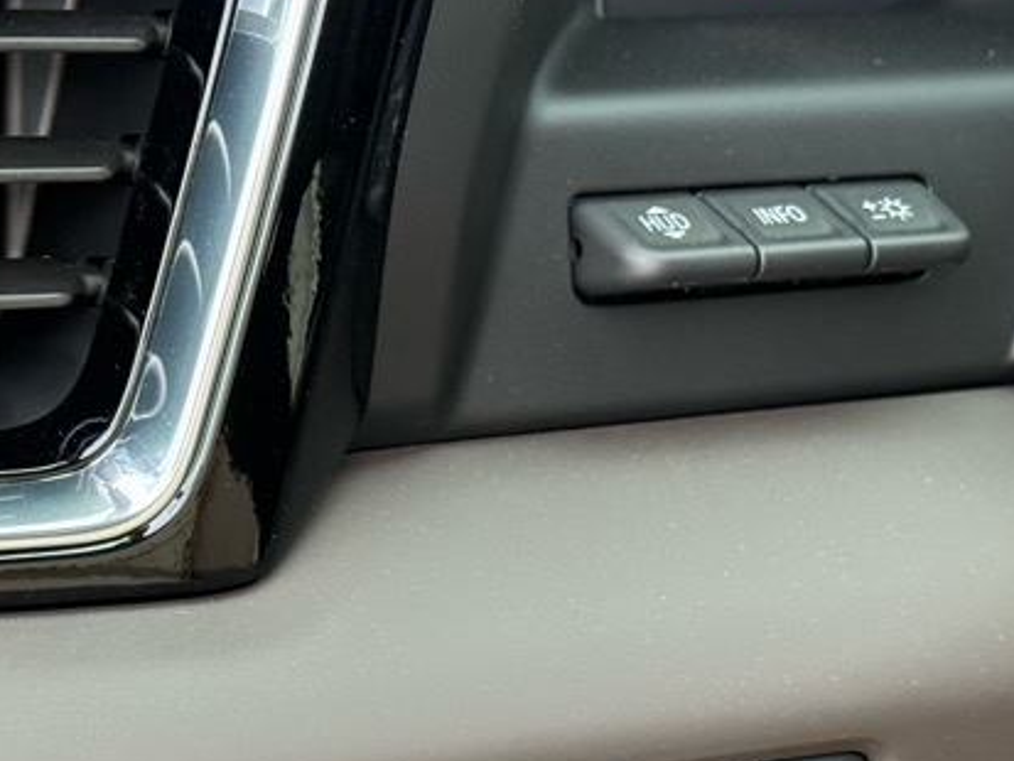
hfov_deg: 16.5
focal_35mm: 119
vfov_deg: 12.3
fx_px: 3487
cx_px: 528
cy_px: 756
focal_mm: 6.76
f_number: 1.78
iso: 160
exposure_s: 1/242
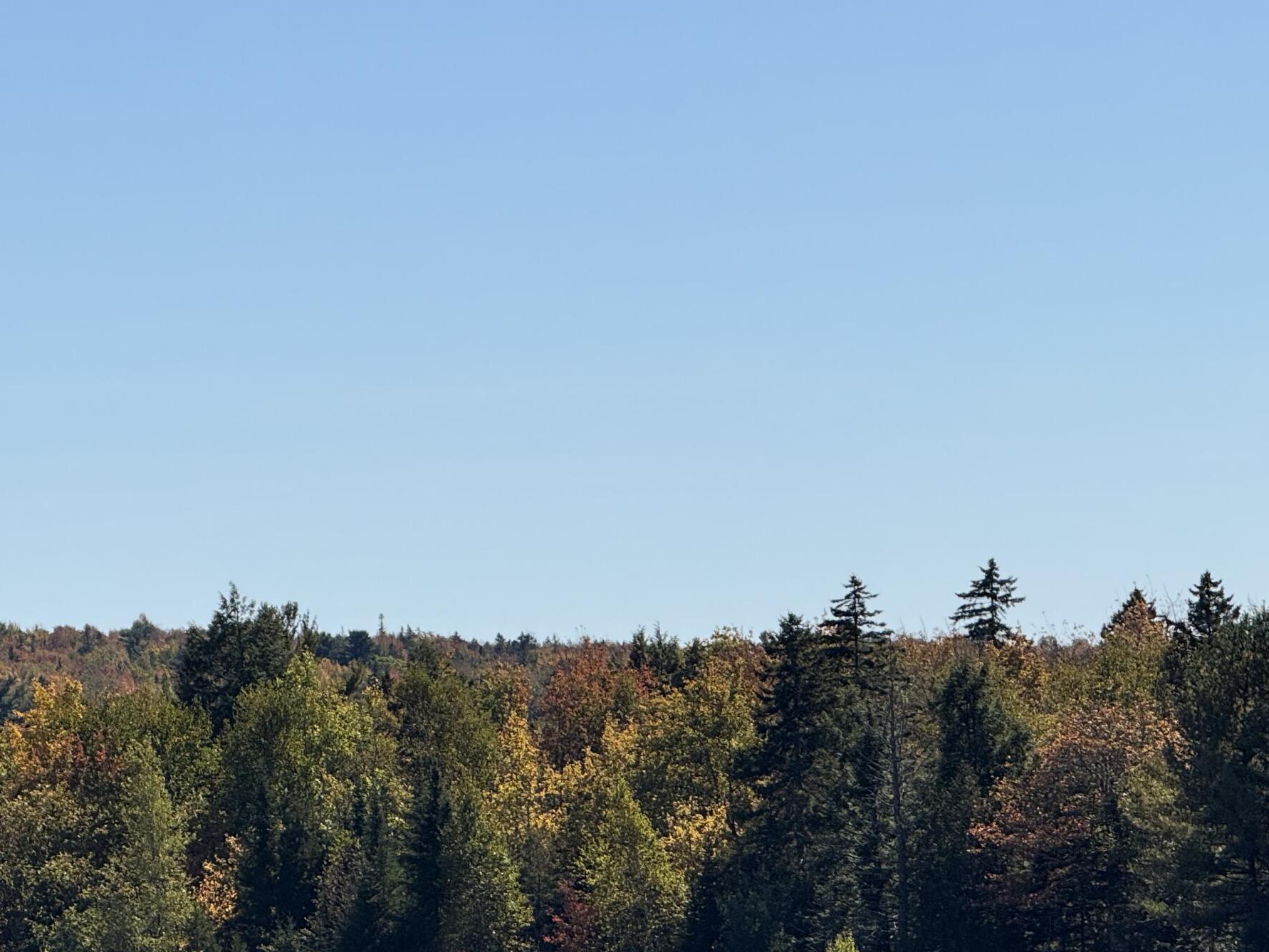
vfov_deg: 7.3
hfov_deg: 9.8
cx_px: 204
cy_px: 733
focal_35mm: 202
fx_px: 7406
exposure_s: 1/2933
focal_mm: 15.66
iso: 50
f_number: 2.8
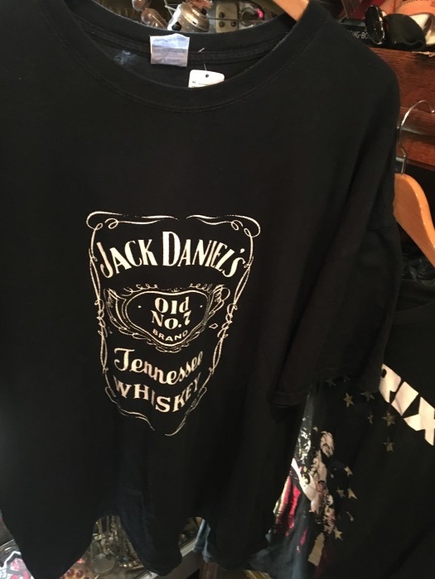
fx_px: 486
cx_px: 218
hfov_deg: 48.2
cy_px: 290
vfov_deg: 61.7
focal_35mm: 29
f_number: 2.2
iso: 400
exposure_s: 1/15
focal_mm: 4.15
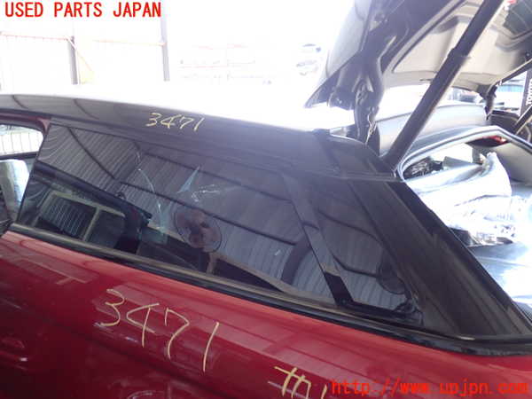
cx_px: 266
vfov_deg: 46.8
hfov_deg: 60.0
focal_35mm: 30
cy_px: 200
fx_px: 461
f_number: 2.3
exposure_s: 1/60
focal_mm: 5.4
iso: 160
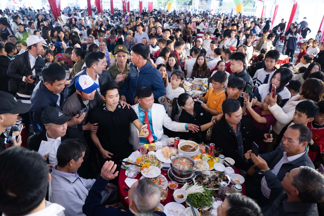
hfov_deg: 73.7
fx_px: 216
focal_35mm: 24
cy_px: 108
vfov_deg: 53.1
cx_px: 162
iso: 2500
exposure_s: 1/200
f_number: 2.8
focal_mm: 24
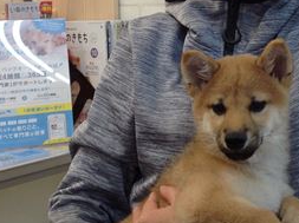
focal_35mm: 83
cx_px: 246
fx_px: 716
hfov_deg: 23.2
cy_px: 4
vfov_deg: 17.4
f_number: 2.4
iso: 64
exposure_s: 1/60
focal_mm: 4.28
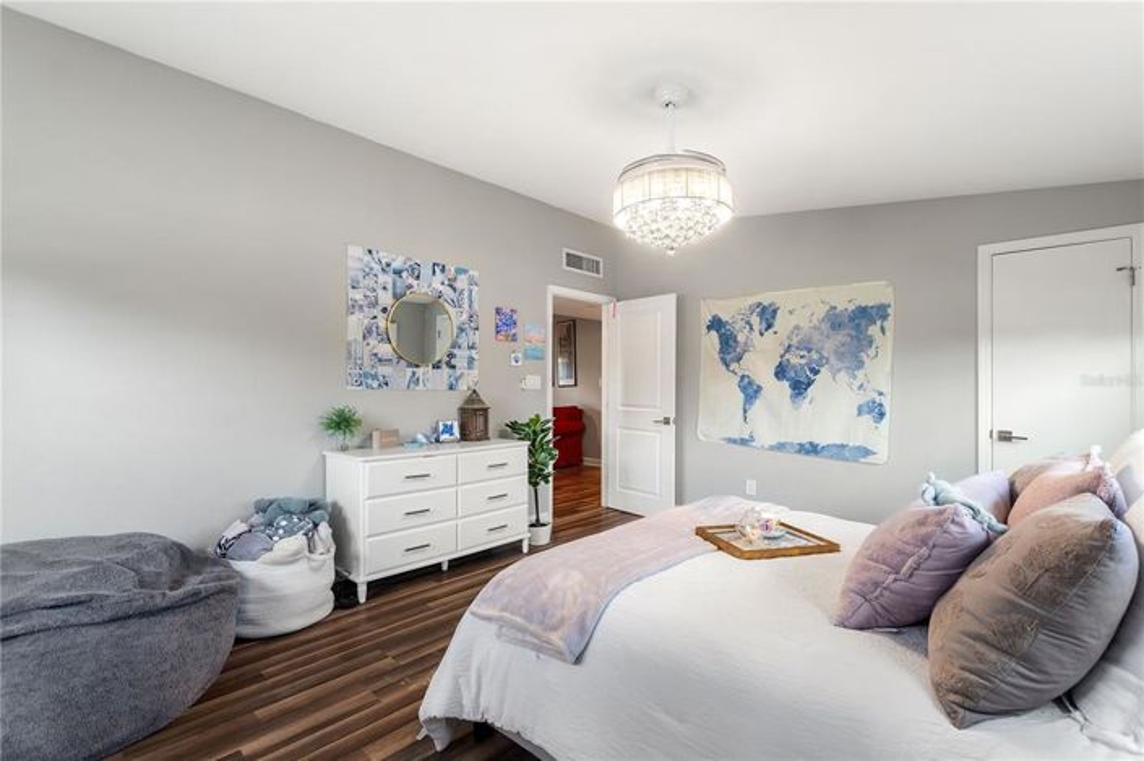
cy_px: 380
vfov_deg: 77.2
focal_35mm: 15
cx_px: 572
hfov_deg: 100.4
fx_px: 476
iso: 400
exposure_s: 1/2.5
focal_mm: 10
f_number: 4.5
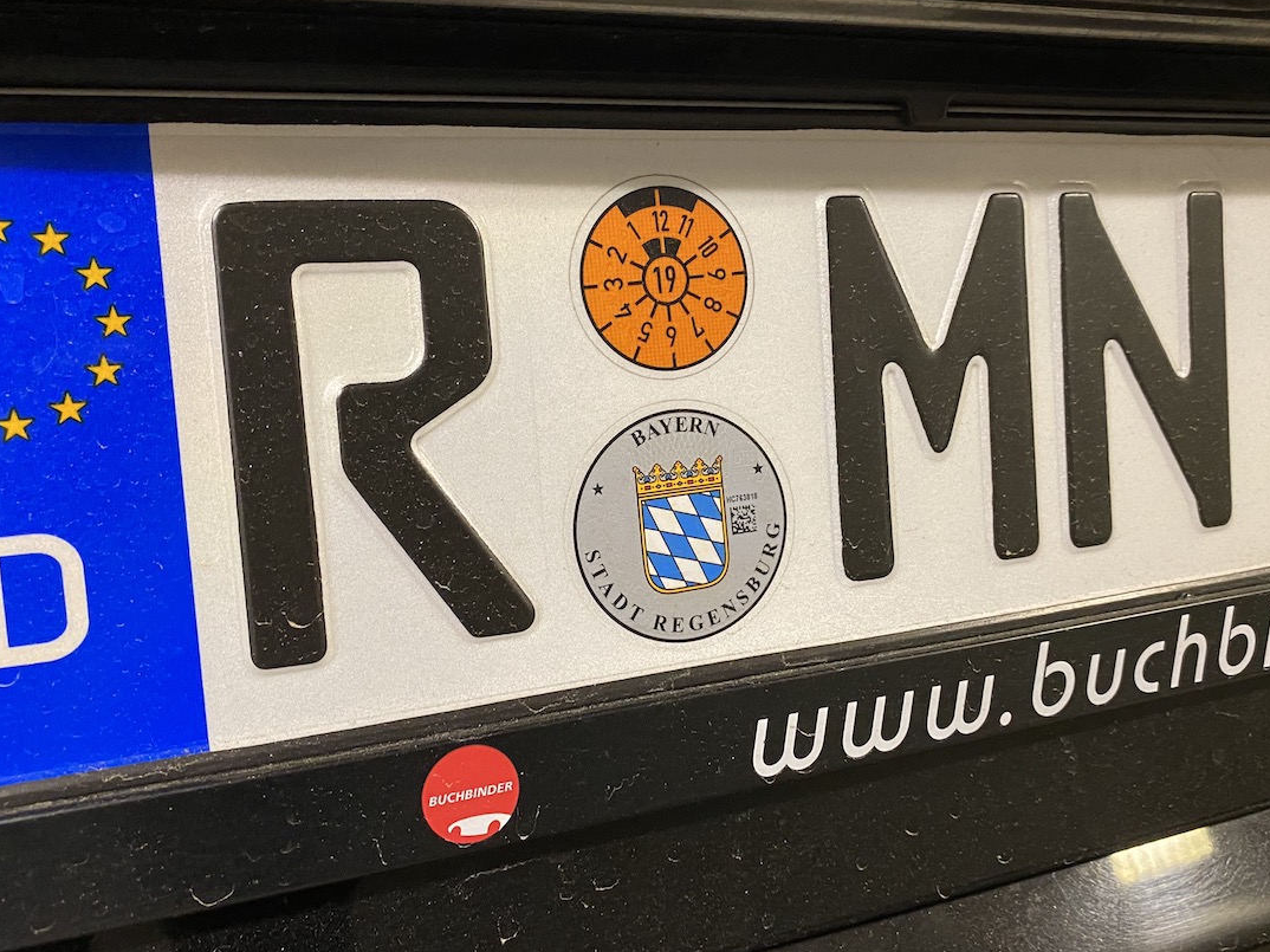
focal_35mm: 31
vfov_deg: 45.4
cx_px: 641
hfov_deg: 58.4
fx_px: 1137
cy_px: 471
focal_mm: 4.25
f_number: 1.8
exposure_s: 1/50
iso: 400
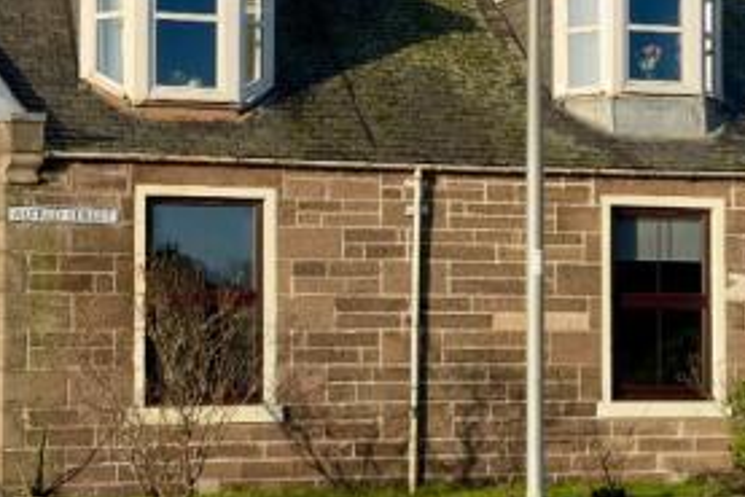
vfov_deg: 16.8
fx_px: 1677
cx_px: 343
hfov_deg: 25.0
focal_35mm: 81
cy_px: 106
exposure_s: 1/2717
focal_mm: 6.76
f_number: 1.78
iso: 64
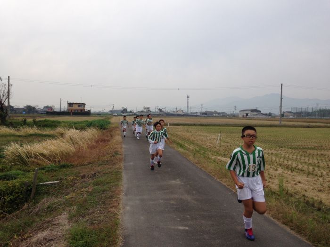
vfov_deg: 42.9
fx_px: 315
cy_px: 124
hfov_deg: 55.4
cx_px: 165
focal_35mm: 33
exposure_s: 1/797
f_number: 2.4
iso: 50
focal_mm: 4.12
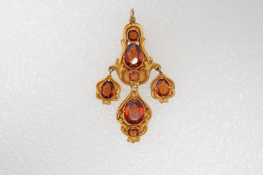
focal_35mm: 45
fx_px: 329
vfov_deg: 29.9
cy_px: 88
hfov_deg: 43.6
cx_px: 132
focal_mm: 30
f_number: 20
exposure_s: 1/125
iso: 320
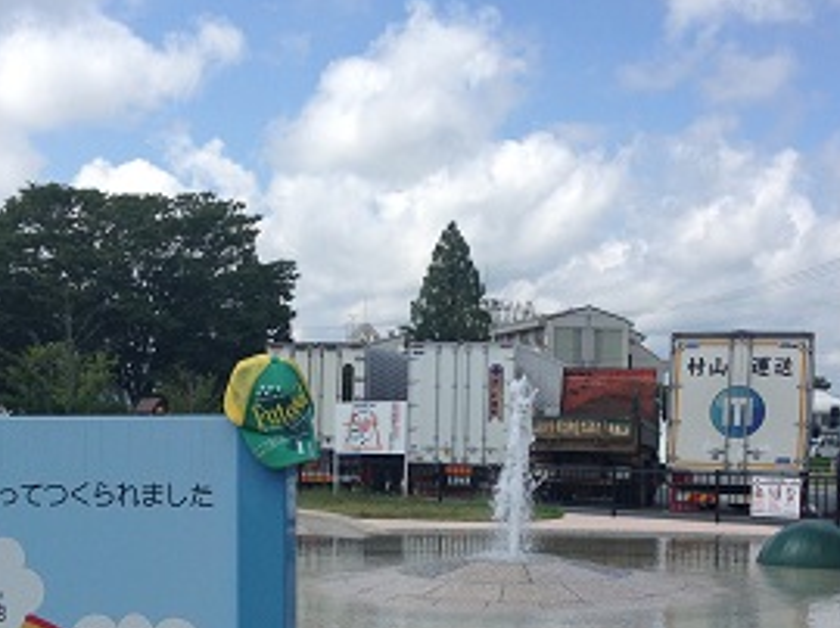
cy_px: 513
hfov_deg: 32.1
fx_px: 1455
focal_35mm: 60
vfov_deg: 24.0
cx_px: 342
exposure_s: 1/2008
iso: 50
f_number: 2.4
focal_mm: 4.12
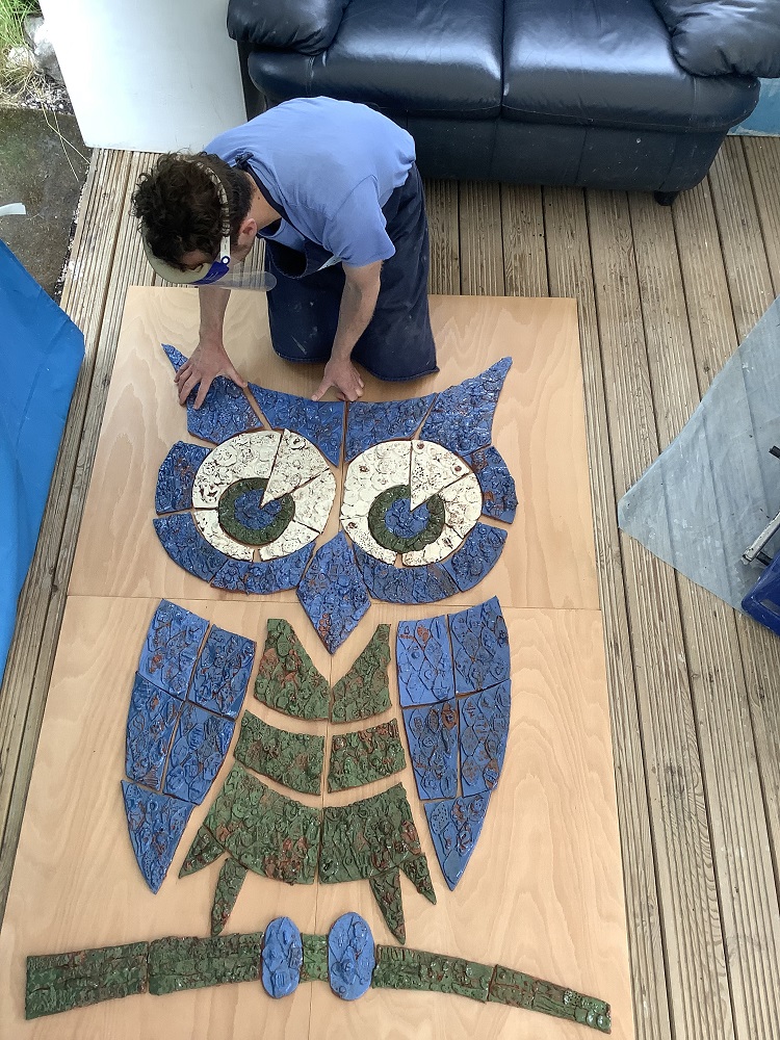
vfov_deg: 58.4
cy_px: 520
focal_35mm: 31
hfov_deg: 45.4
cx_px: 390
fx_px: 931
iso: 50
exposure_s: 1/100
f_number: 2.4
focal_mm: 3.3
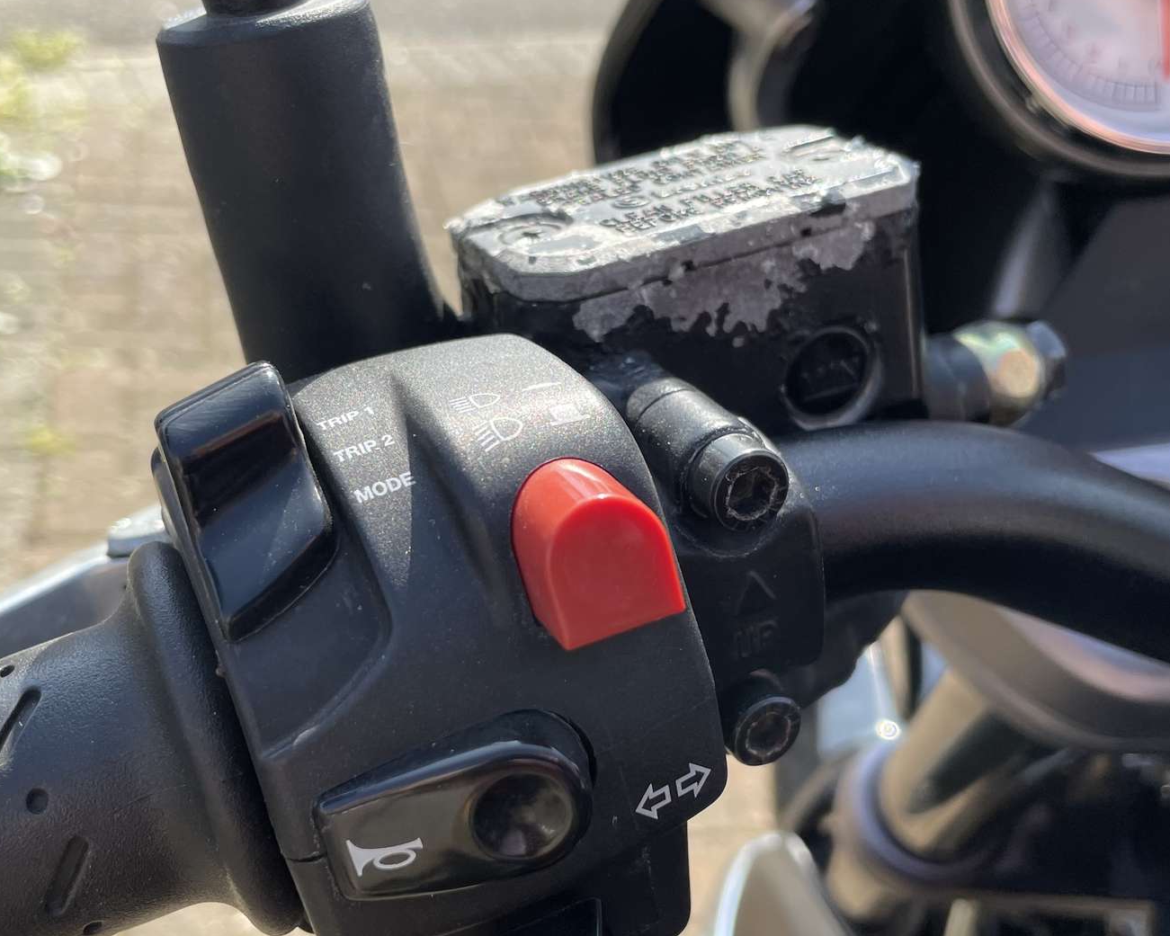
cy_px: 519
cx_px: 572
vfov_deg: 38.2
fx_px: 1351
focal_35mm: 39
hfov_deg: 46.8
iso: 32
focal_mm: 4.2
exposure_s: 1/849
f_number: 1.6
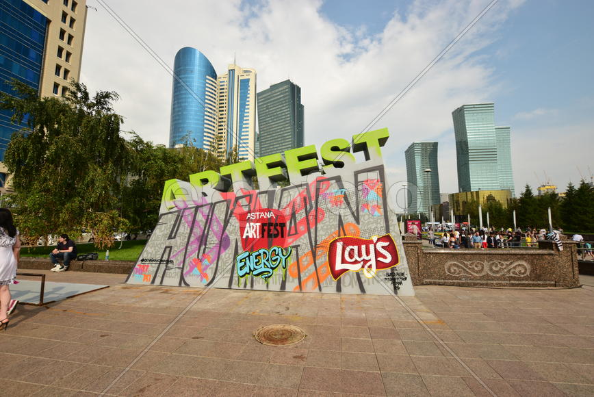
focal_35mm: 15
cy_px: 198
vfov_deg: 77.4
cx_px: 297
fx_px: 248
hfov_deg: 100.4
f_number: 11
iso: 100
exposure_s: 1/100
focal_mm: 10
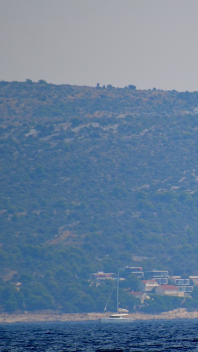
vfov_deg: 3.0
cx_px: 241
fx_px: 6651
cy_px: 176
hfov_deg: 1.7
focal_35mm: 713
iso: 400
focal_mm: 300
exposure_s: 1/2000
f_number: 5.6
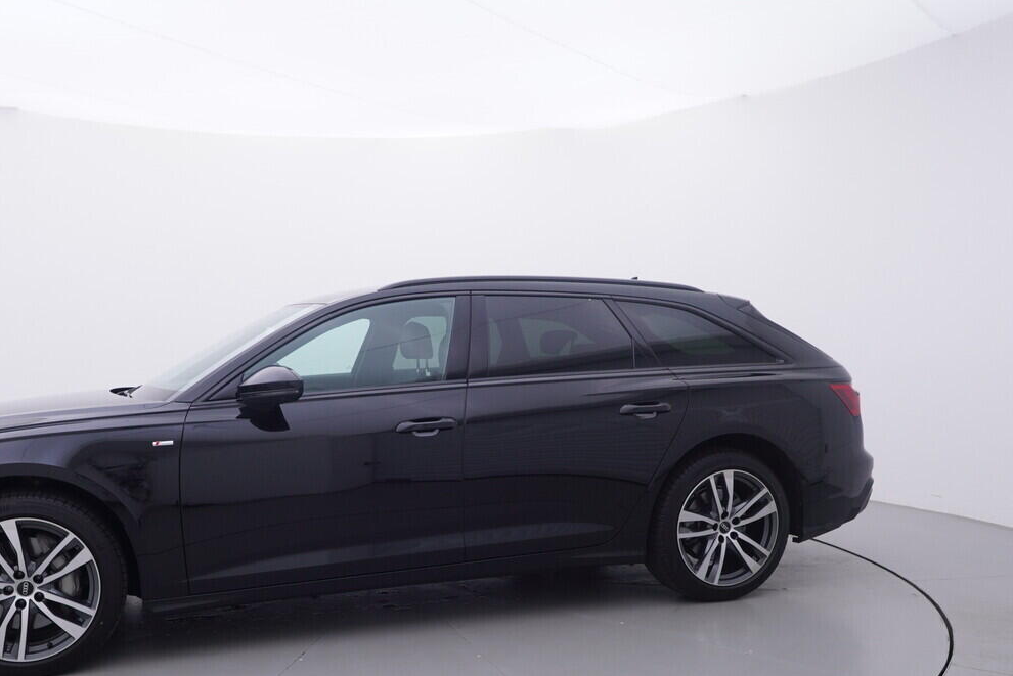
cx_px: 391
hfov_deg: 57.0
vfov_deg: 39.8
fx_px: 921
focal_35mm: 33
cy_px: 450
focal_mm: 15
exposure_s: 1/80
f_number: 5
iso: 200
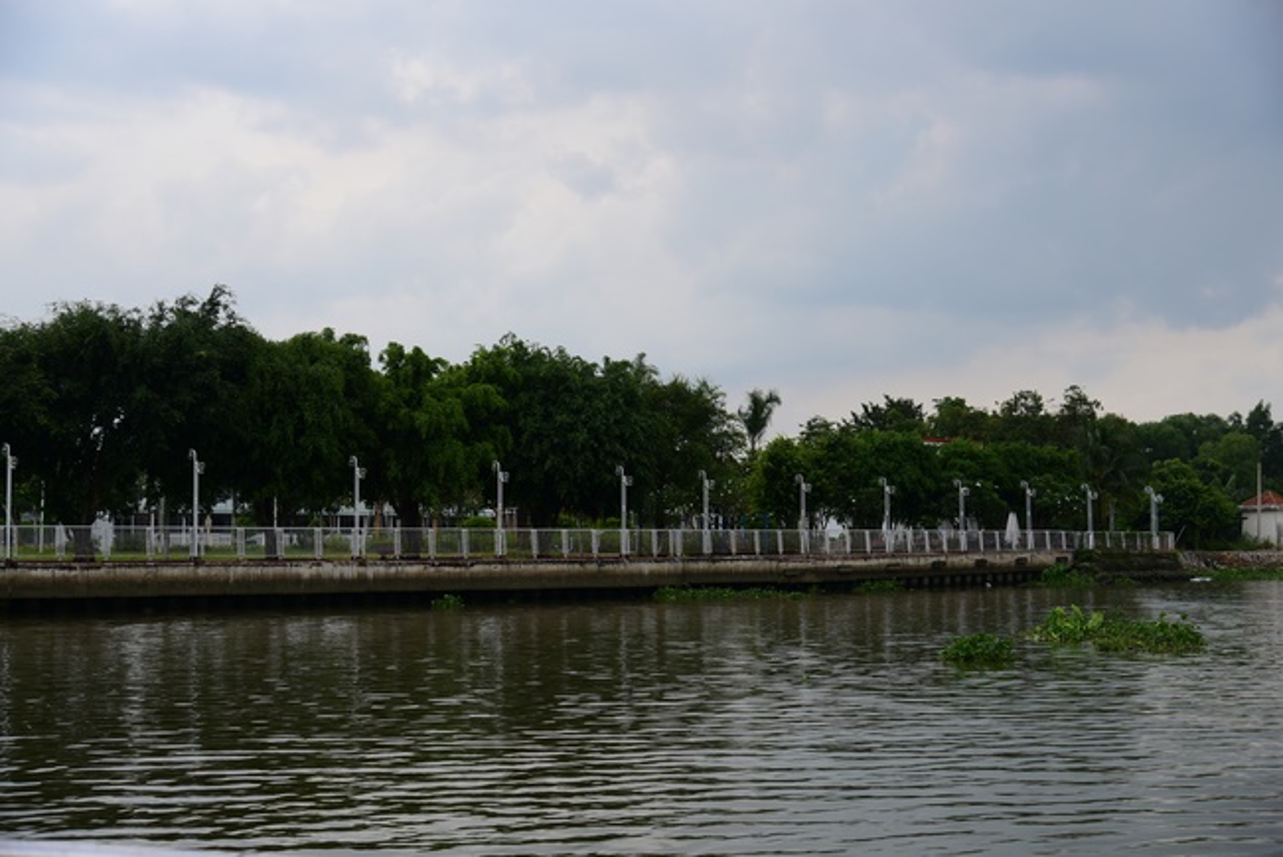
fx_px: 1783
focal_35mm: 50
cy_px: 428
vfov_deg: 27.0
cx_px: 642
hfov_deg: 39.6
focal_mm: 50
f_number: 4
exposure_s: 1/1250
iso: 320
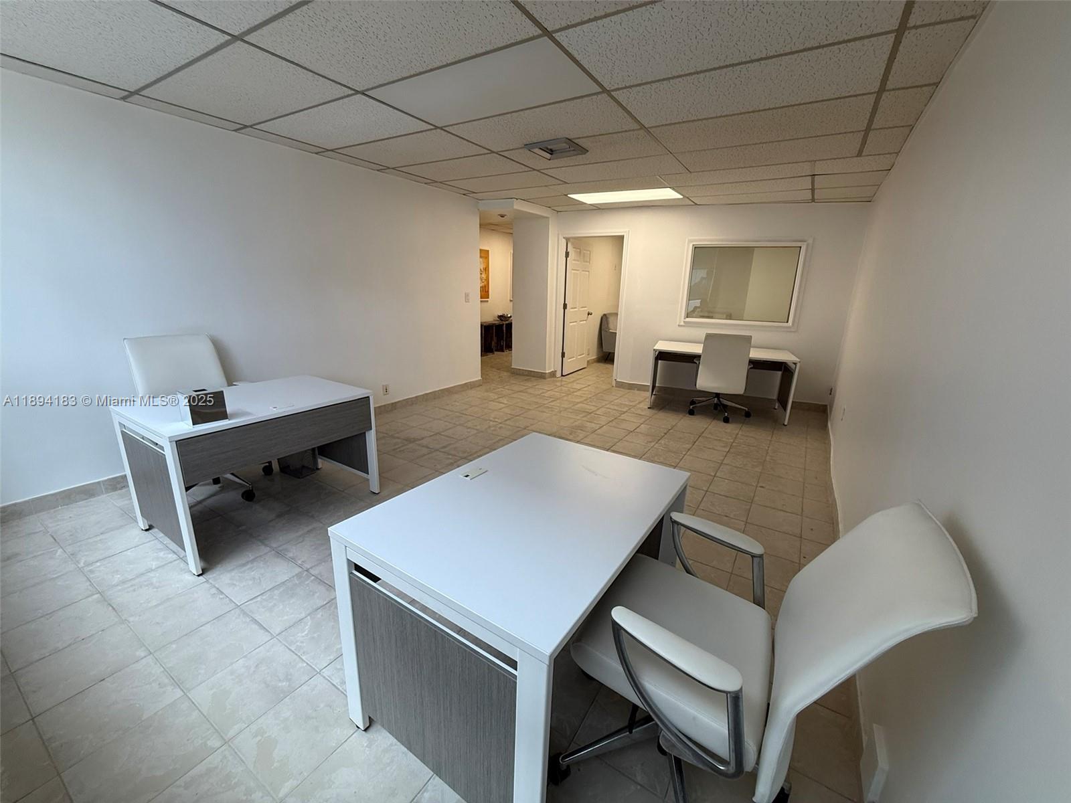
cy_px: 402
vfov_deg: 85.7
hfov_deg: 102.1
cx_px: 536
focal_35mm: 14
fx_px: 433
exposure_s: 1/120
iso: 100
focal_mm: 2.22
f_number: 2.2
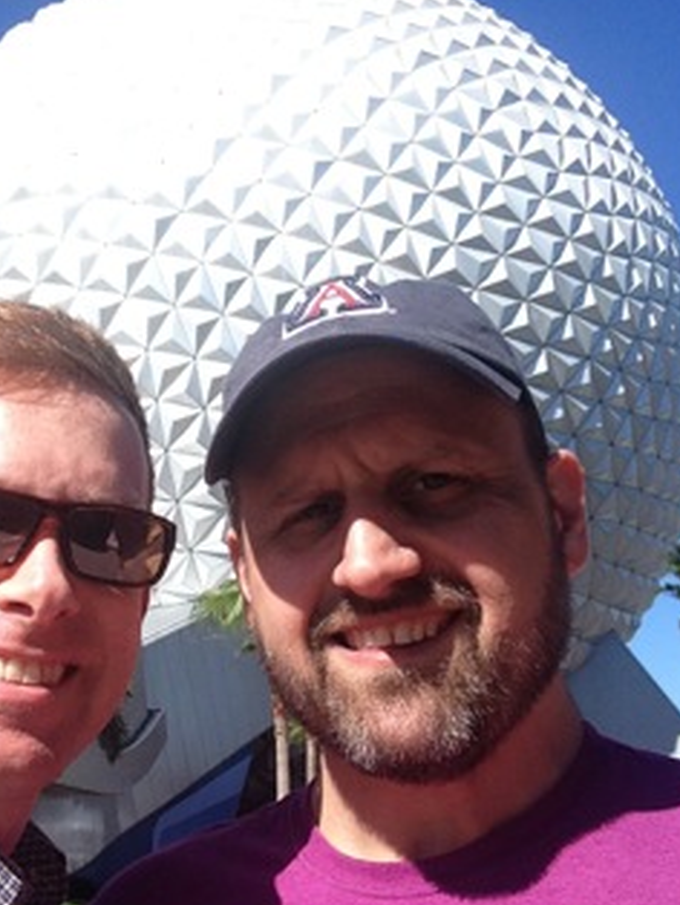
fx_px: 1282
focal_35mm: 49
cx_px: 231
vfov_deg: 38.9
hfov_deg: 29.5
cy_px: 476
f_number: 2.4
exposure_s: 1/1035
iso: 32
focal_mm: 2.18
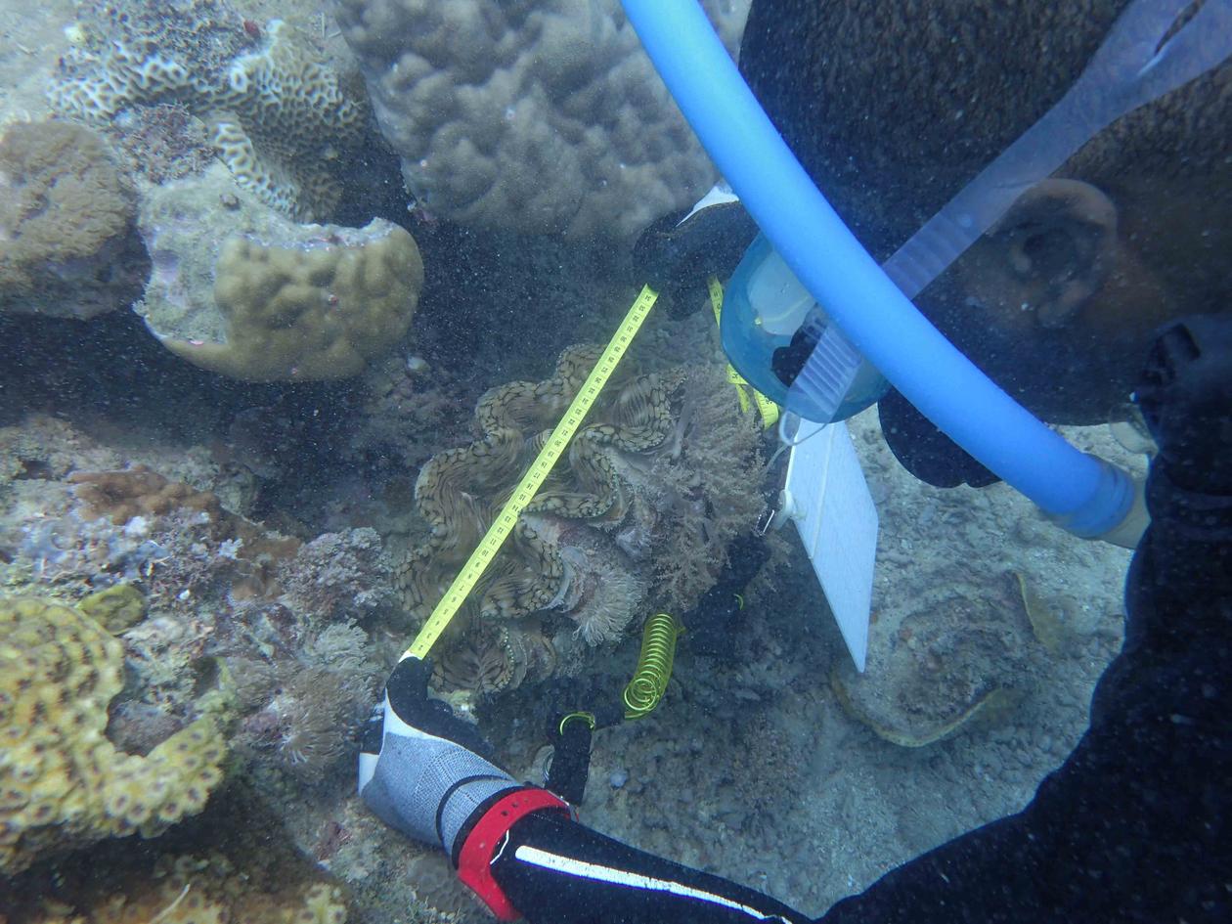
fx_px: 890
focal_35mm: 25
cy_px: 462
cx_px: 616
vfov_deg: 54.9
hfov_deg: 69.4
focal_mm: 4.5
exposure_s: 1/200
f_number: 2.8
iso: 100
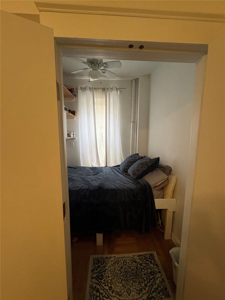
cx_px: 112
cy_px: 150
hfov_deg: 85.7
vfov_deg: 102.1
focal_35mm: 14
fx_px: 121
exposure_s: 1/60
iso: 400
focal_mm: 2.22
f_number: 2.2
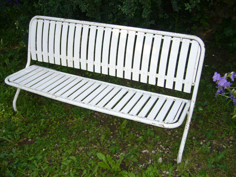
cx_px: 118
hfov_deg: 52.6
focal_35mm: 35
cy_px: 88
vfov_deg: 40.7
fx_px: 239
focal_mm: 5.8
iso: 80
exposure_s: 1/200
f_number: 2.8
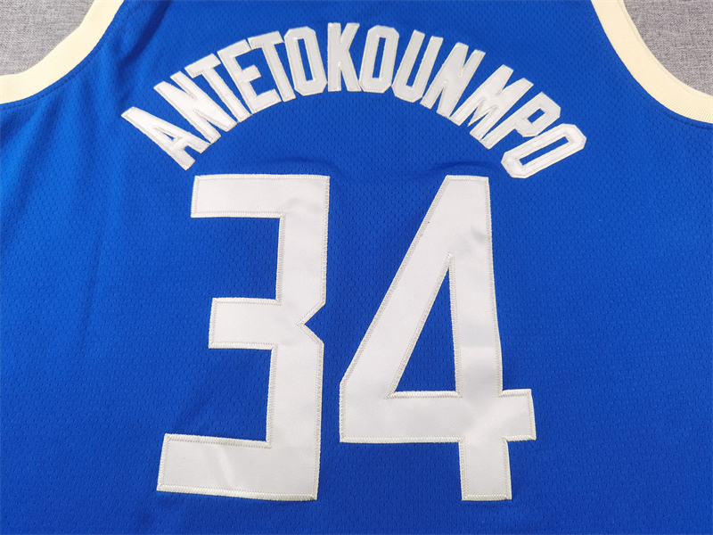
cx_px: 356
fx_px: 556
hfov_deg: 65.3
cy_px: 268
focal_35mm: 27
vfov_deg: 51.4
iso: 50
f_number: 1.9
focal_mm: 6.71
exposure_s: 1/100
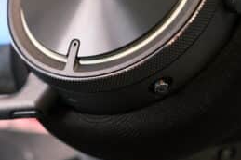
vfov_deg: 13.9
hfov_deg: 20.8
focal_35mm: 98
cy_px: 57
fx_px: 655
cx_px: 76
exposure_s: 1/90
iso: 3200
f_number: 5
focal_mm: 43.2
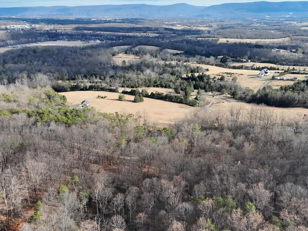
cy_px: 125
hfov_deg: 53.9
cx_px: 167
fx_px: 303
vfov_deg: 41.8
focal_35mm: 34
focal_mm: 6.72
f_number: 1.7
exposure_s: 1/4000
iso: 370
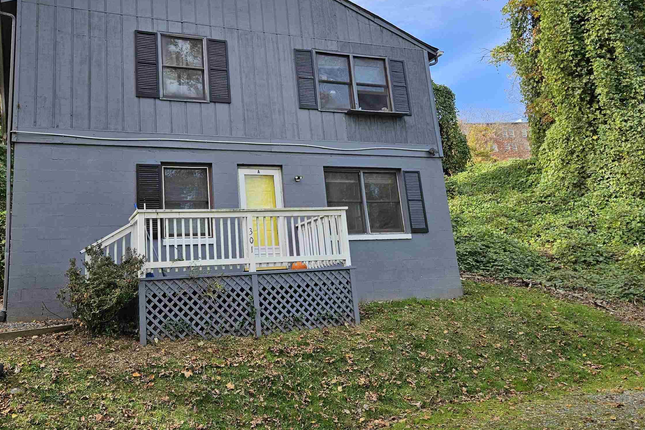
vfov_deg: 39.7
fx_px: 591
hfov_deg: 56.9
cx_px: 268
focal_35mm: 33
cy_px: 159
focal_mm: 5.4
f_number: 1.8
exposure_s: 1/1030
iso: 50
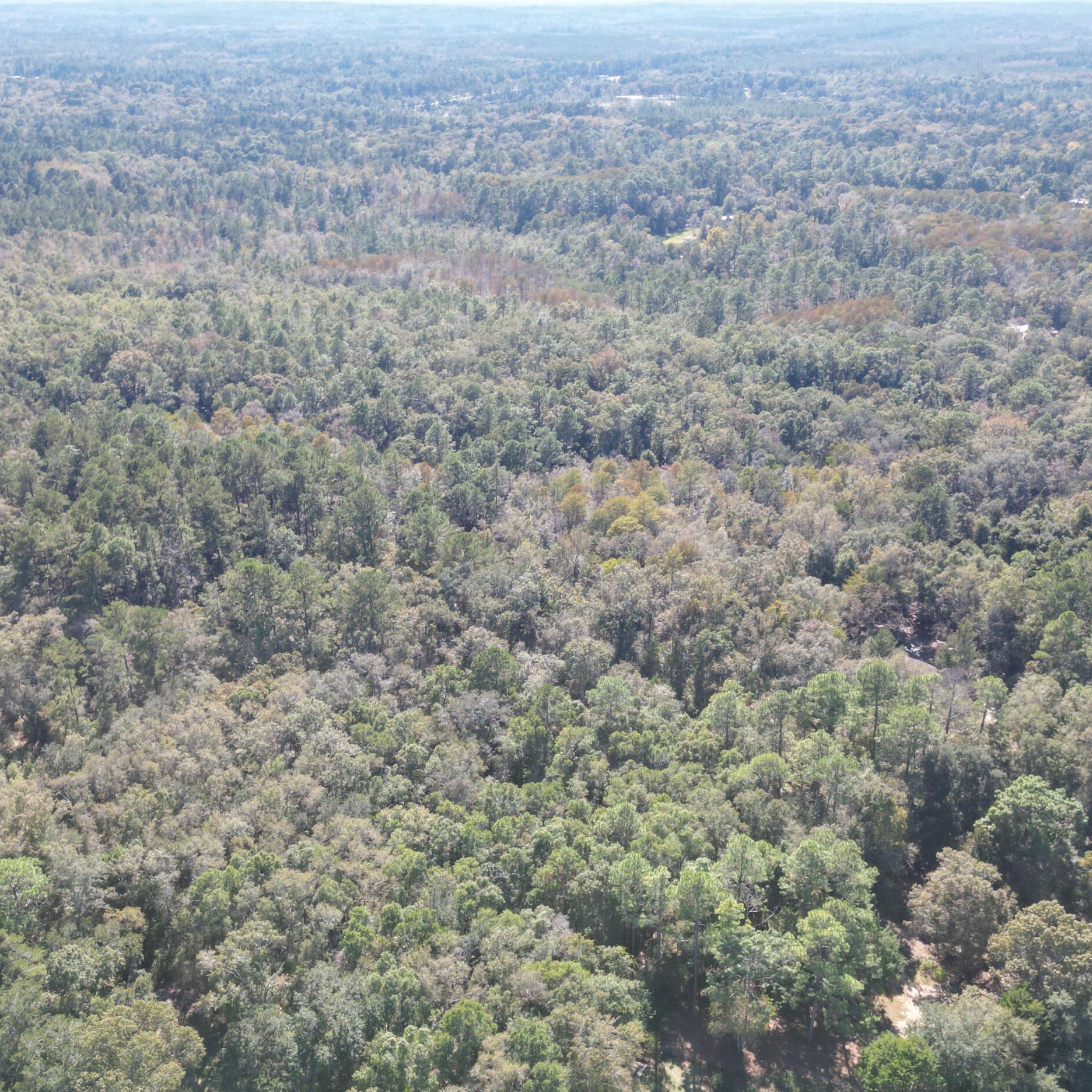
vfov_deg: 48.2
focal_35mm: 34
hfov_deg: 48.4
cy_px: 648
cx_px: 523
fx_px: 1213
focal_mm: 6.72
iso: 130
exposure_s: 1/1000
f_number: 1.7
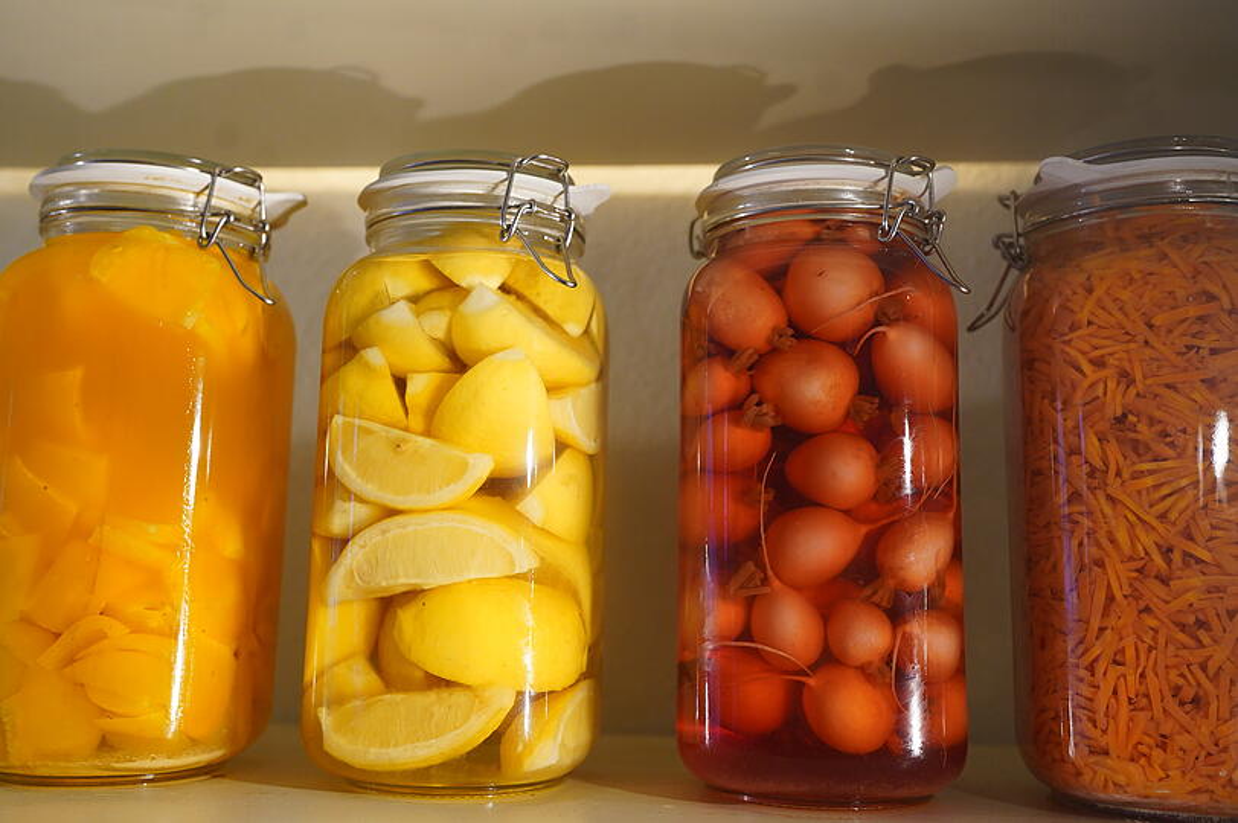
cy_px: 412
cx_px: 619
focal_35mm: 35
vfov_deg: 37.8
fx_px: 1203
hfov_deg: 54.5
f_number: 4
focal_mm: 35
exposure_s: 1/160
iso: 1600
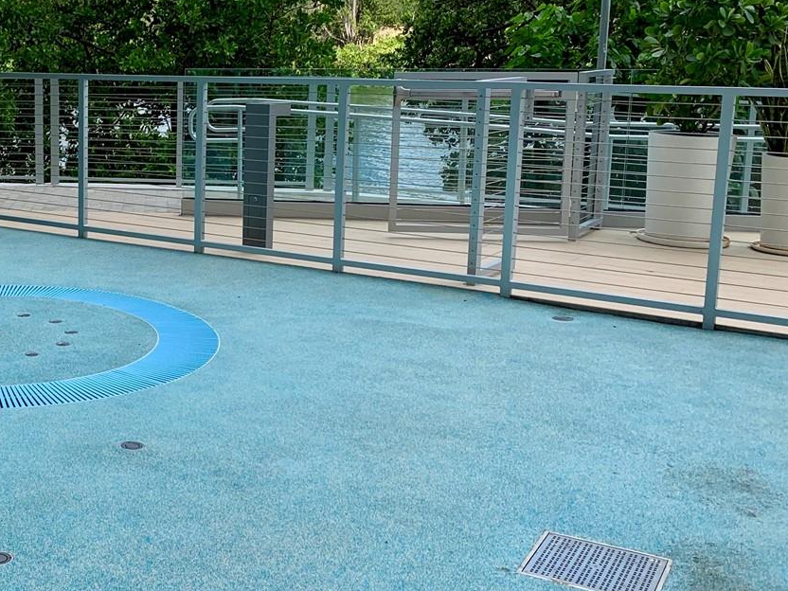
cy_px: 240
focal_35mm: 50
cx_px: 65
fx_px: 1138
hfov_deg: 35.7
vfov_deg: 29.0
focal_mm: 4.25
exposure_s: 1/1350
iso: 25
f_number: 1.8
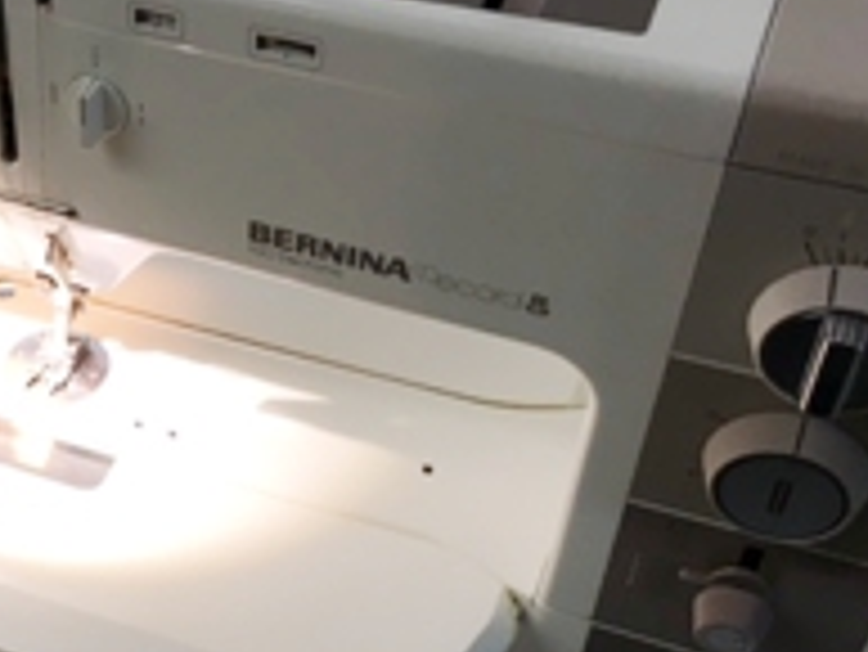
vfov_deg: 22.5
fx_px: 1631
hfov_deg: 27.7
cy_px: 459
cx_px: -45
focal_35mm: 65
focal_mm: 4.15
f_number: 2.2
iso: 25
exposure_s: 1/30
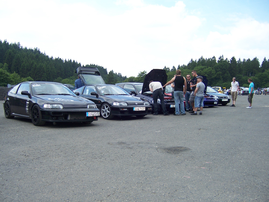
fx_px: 280
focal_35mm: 36
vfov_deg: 39.7
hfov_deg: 51.4
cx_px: 134
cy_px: 101
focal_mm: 6.2
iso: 80
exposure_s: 1/500
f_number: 2.8
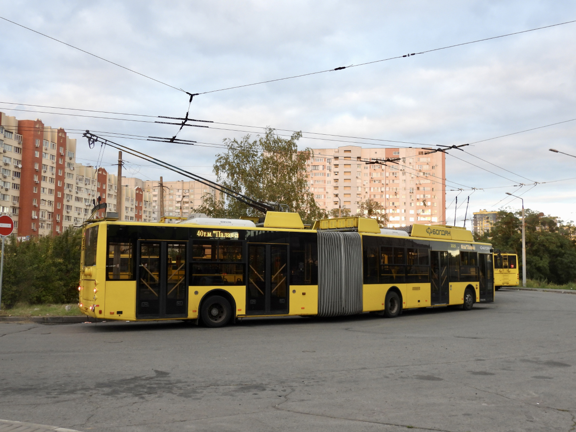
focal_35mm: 35
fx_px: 582
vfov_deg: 40.7
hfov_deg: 52.6
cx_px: 288
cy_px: 216
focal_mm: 6.2
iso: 140
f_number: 3.2
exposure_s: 1/30
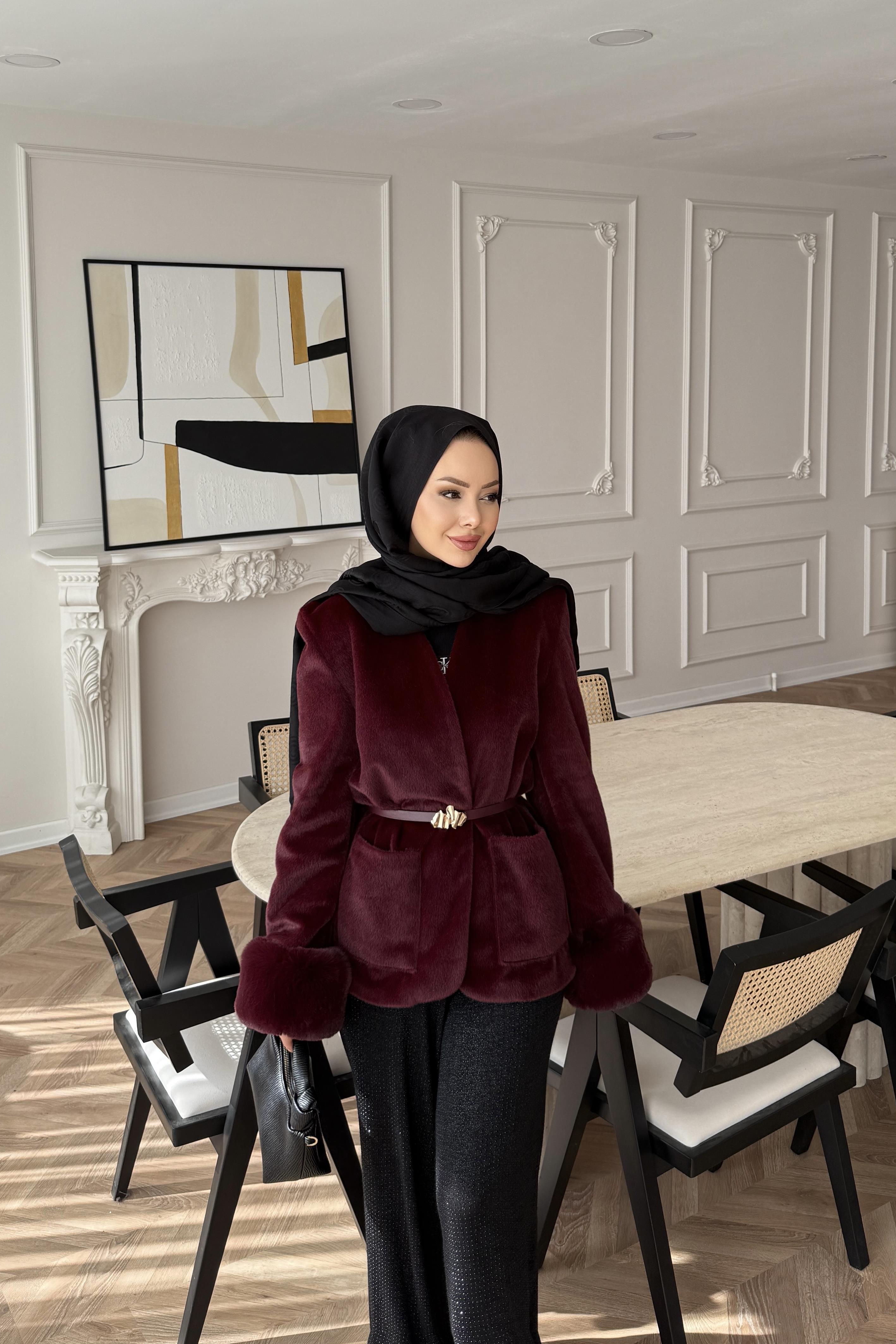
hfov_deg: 51.3
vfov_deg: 71.5
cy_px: 672
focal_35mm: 25
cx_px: 460
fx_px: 933
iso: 80
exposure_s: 1/445
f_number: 1.78
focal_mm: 6.76
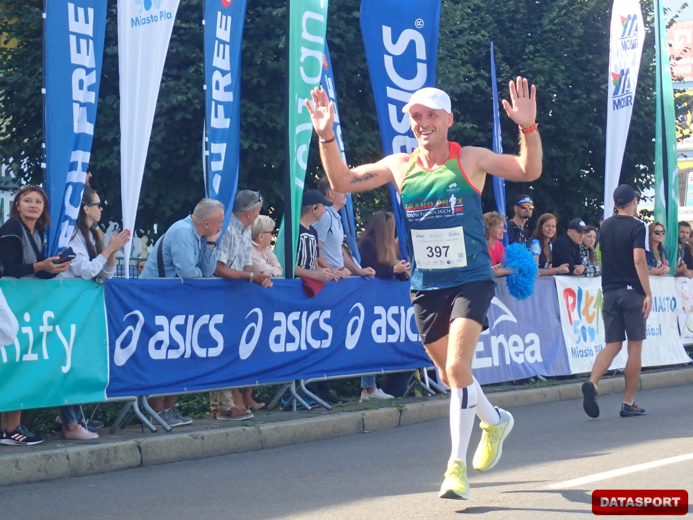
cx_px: 346
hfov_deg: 19.6
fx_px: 2002
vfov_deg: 14.8
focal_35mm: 100
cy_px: 260
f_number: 4.9
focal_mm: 18
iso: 500
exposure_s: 1/500
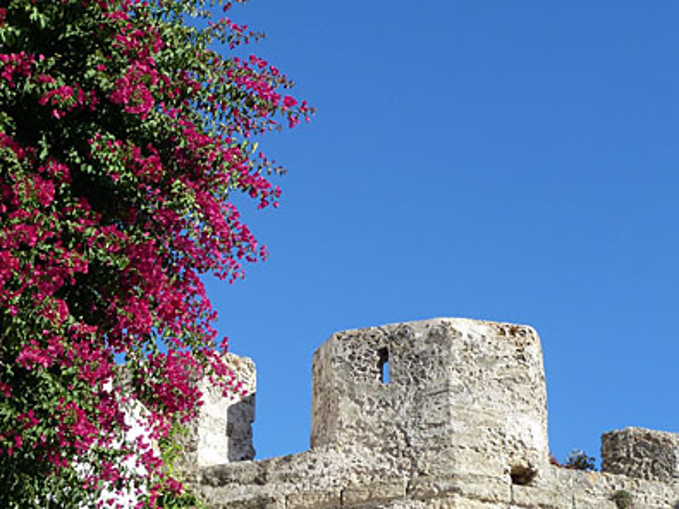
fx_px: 1431
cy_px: 287
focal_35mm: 73
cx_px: 256
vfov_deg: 20.1
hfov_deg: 26.6
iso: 80
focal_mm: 7.9
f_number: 4
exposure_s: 1/320
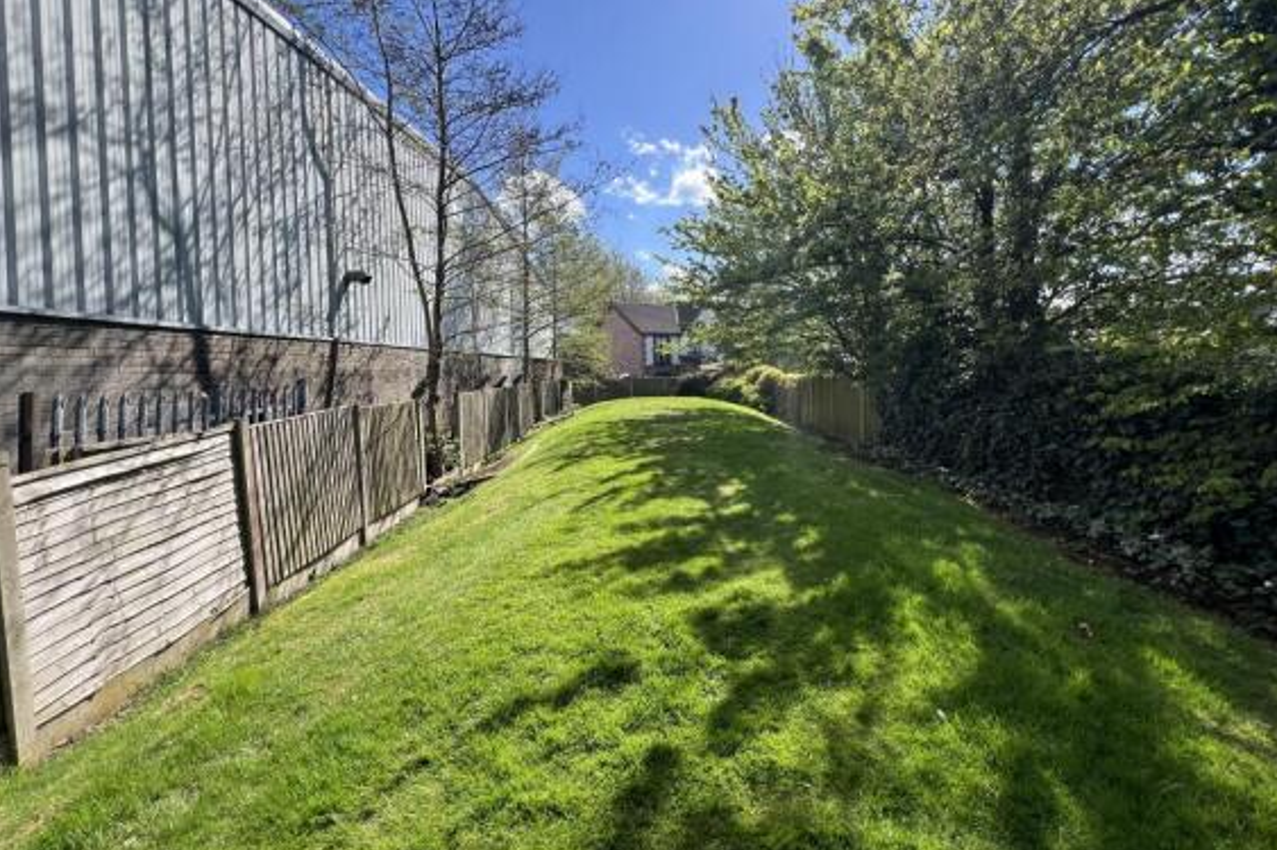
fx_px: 496
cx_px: 641
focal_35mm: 14
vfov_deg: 81.0
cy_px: 384
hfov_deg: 104.3
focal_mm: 1.57
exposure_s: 1/840
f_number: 1.8
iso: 32
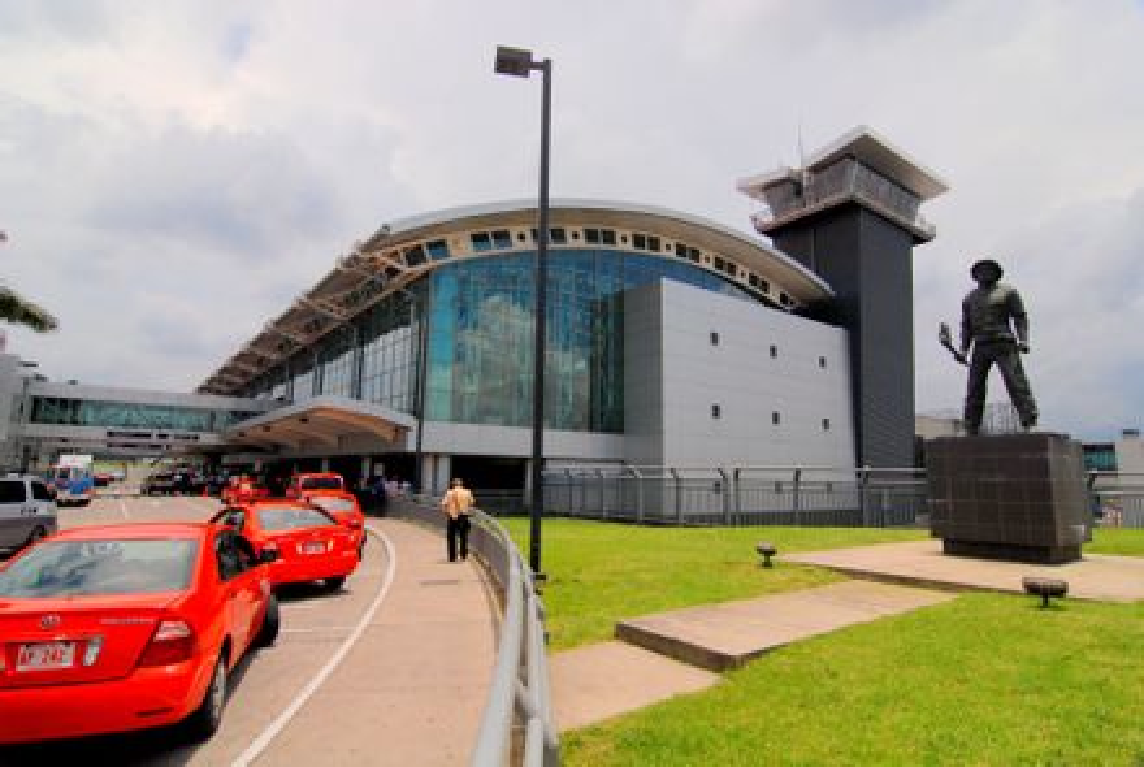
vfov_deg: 67.6
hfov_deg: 89.9
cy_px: 384
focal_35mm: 18
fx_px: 573
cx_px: 572
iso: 320
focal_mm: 12
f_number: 9
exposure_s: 1/1000
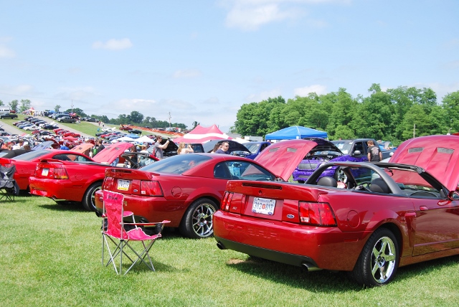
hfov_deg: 49.5
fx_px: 498
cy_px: 154
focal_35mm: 39
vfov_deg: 34.3
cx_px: 230
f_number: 7.1
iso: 100
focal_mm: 26
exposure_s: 1/200
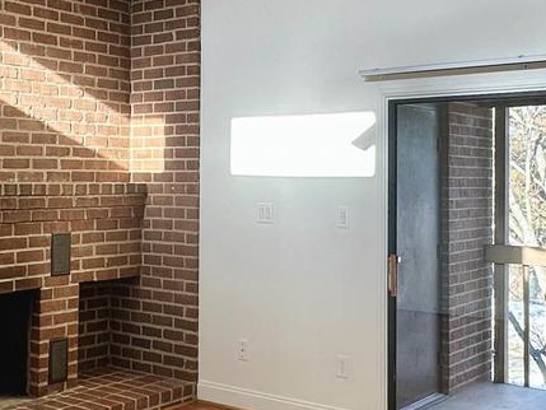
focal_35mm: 47
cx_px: 223
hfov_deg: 40.3
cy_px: 244
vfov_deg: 30.8
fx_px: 742
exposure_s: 1/183
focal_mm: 2.22
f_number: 2.2
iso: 40
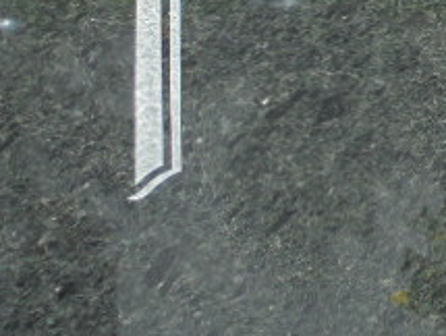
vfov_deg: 14.5
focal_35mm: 101
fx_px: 1303
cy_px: 25
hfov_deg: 18.8
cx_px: 465
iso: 100
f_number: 4
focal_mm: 6.1
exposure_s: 1/320
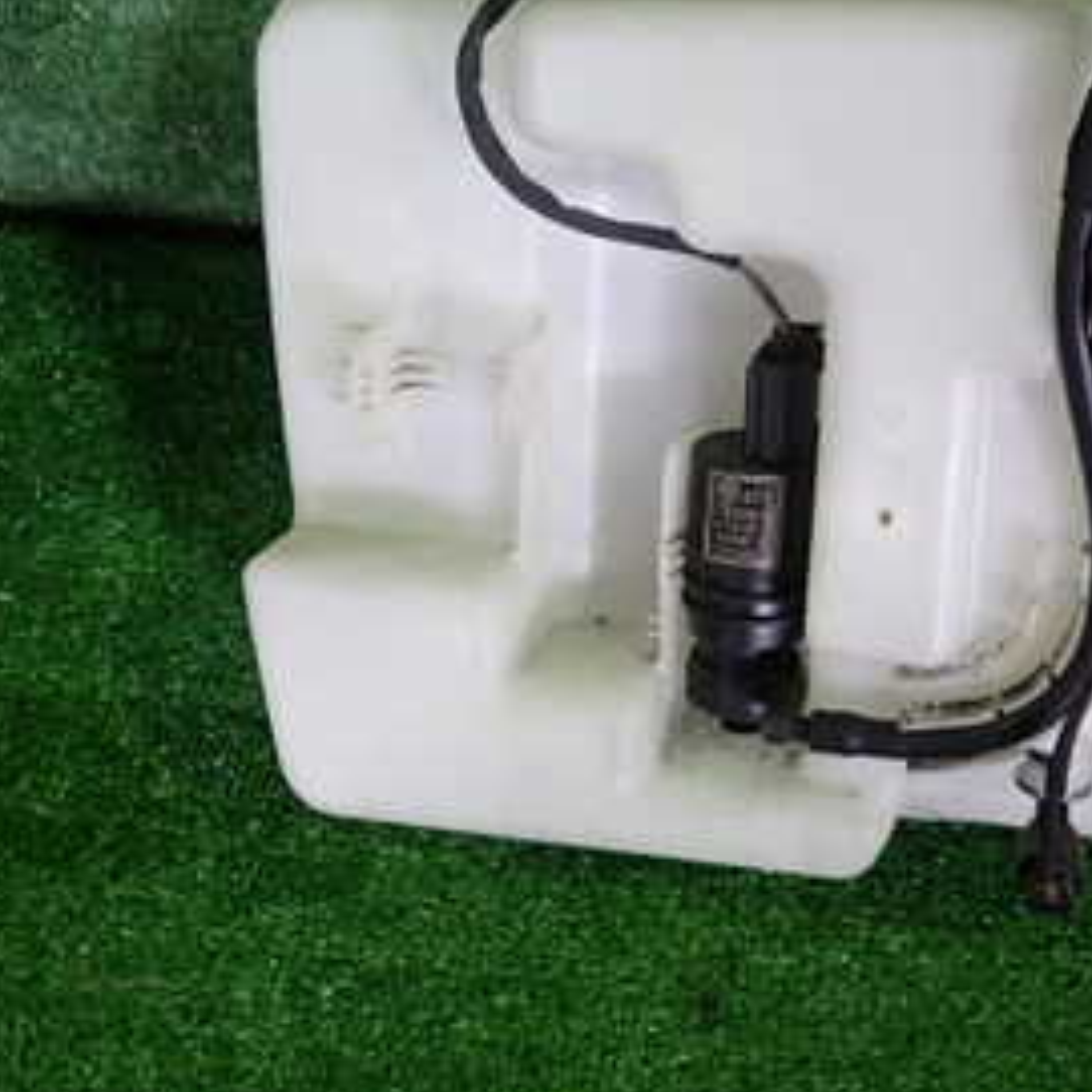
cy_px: 286
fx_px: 1749
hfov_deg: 33.8
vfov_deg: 34.0
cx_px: 858
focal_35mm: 49
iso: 320
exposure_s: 1/30
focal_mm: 4.5
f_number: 2
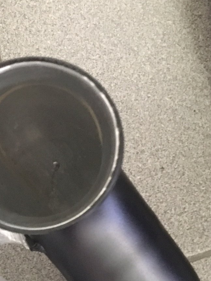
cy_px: 169
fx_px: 553
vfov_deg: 28.5
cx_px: -9
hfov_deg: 20.8
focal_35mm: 68
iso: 640
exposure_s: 1/17
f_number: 2.2
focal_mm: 4.15
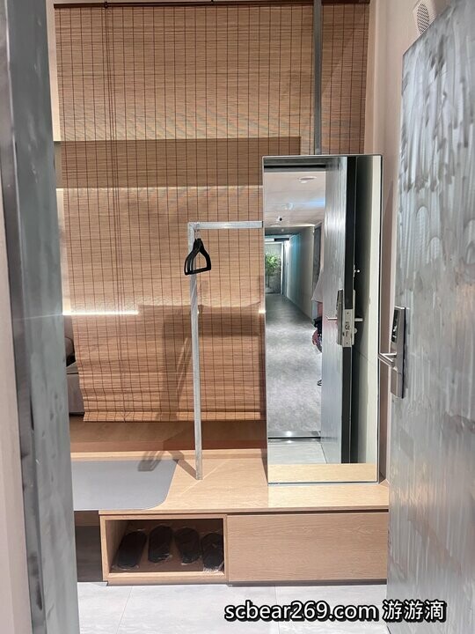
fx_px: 476
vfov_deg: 67.3
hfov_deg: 53.1
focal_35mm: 26
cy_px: 317
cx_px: 238
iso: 400
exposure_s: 1/40
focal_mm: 5.7
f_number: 1.5
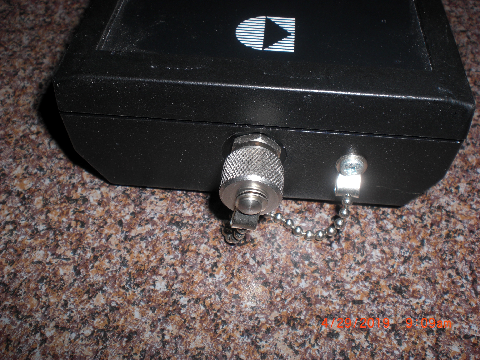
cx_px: 240
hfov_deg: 49.0
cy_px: 180
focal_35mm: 38
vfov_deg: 37.7
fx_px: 527
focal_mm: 6.3
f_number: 5.6
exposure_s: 1/60
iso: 64
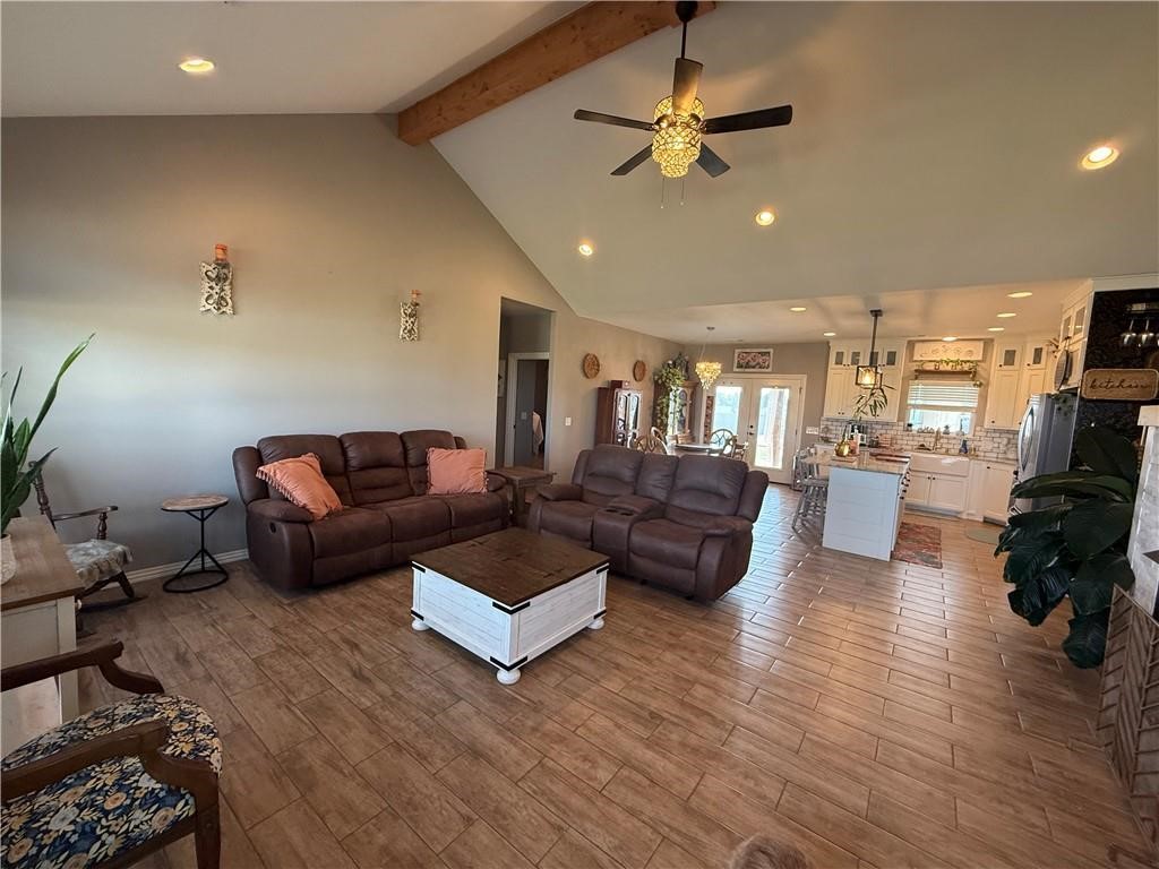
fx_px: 469
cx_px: 580
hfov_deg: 102.1
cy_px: 434
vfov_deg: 85.7
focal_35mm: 14
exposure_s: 1/120
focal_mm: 2.22
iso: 400
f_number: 2.2
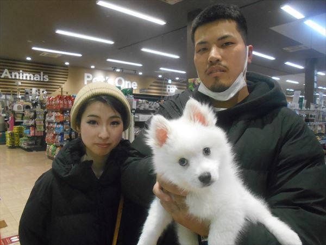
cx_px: 163
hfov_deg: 67.3
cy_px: 122
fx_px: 245
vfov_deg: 53.1
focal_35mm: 26
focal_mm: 4.6
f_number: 3.2
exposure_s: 1/160
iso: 800
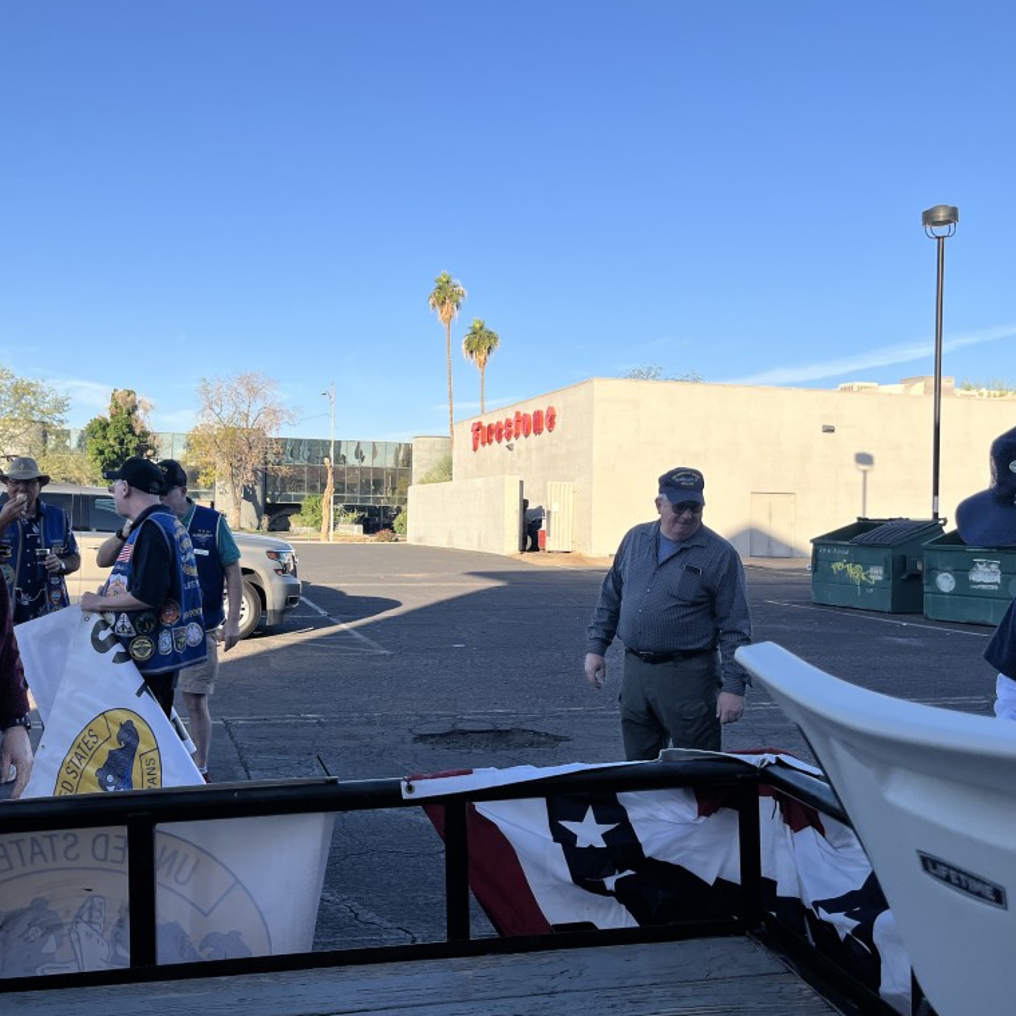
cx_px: 402
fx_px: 1029
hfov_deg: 52.1
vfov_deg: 52.5
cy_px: 505
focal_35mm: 31
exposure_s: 1/2967
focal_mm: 5.1
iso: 50
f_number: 1.6
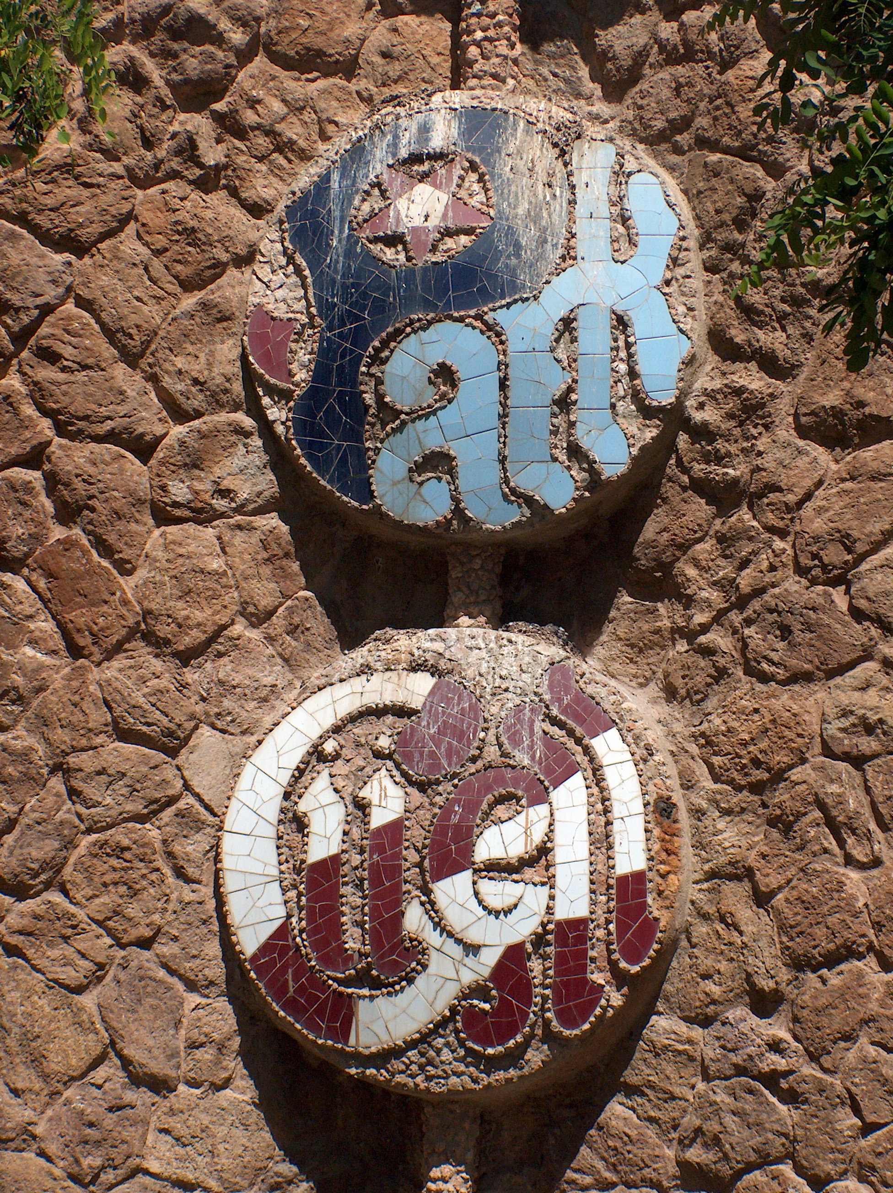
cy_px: 596
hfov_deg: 10.9
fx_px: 4684
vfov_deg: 14.5
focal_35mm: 136
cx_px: 446
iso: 200
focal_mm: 27.85
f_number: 7.1
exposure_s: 1/847
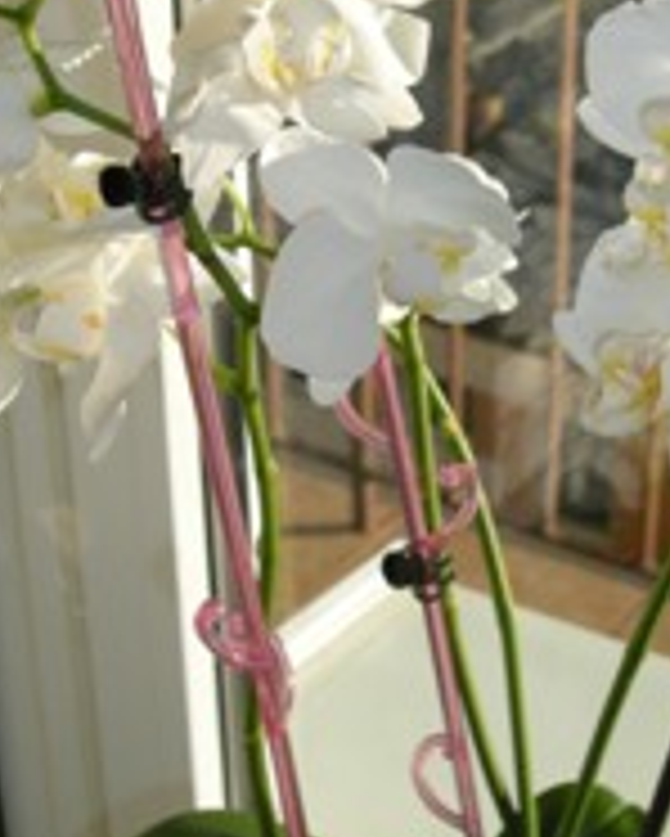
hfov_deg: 17.6
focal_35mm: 87
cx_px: 441
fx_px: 2155
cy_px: 364
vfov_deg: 22.0
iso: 64
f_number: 8
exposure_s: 1/546
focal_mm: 7.9
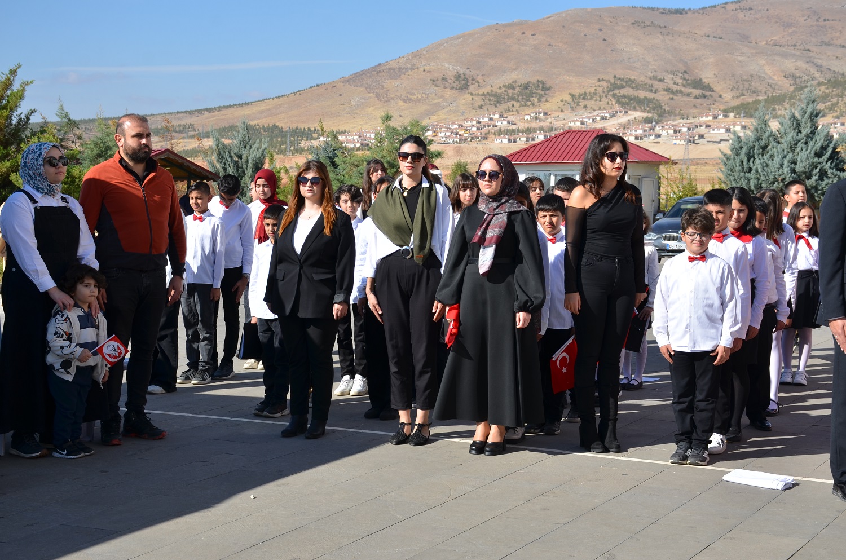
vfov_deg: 22.5
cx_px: 423
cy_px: 280
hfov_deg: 33.5
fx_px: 1407
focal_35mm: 60
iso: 100
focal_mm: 40
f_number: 8
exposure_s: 1/250
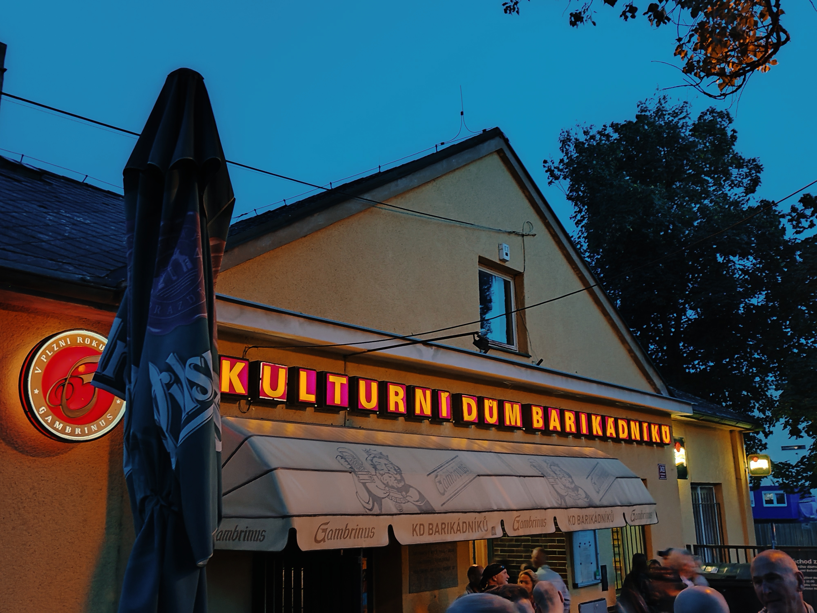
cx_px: 408
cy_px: 306
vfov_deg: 56.8
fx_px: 566
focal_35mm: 24
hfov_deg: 71.6
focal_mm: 5.89
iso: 1600
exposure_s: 1/12.5
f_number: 1.89
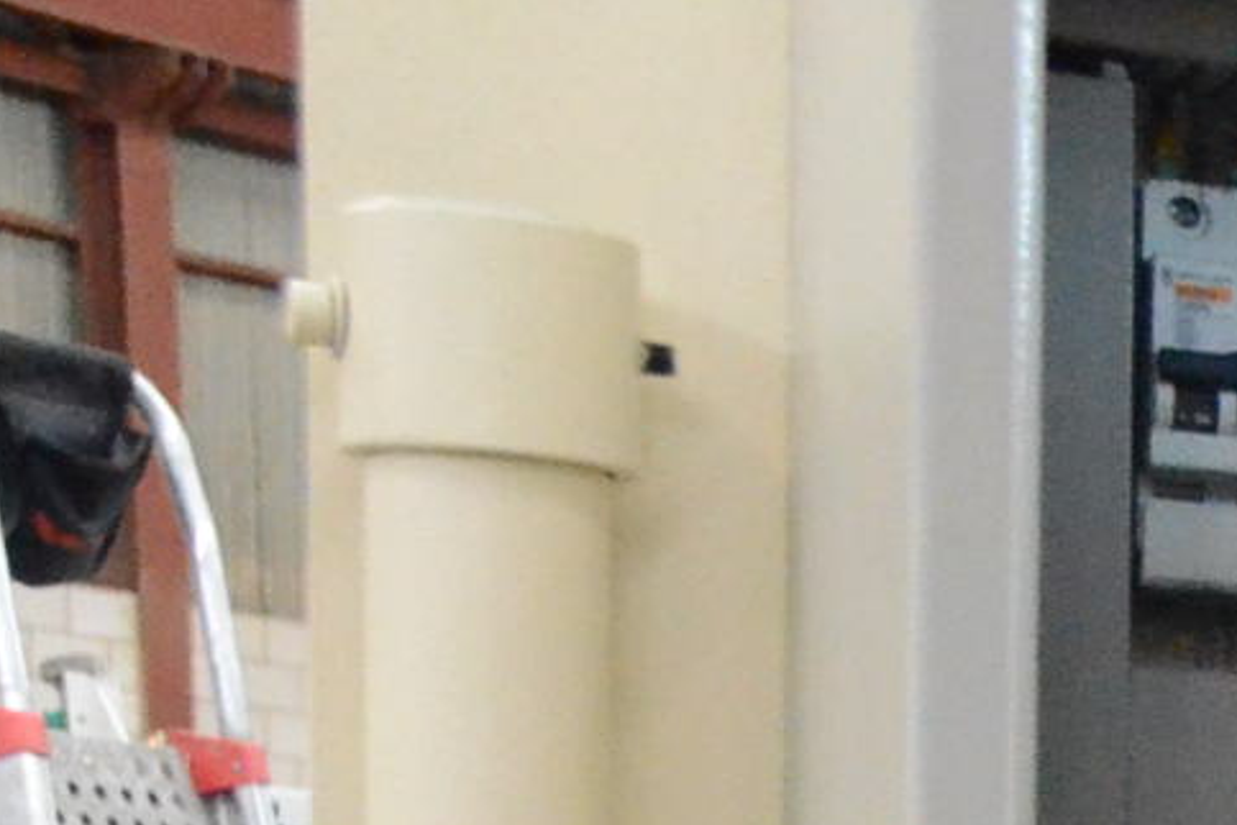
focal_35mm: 168
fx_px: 5772
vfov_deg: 7.5
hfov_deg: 10.5
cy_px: 2086
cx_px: 2976
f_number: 5
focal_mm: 22
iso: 6400
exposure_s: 1/100
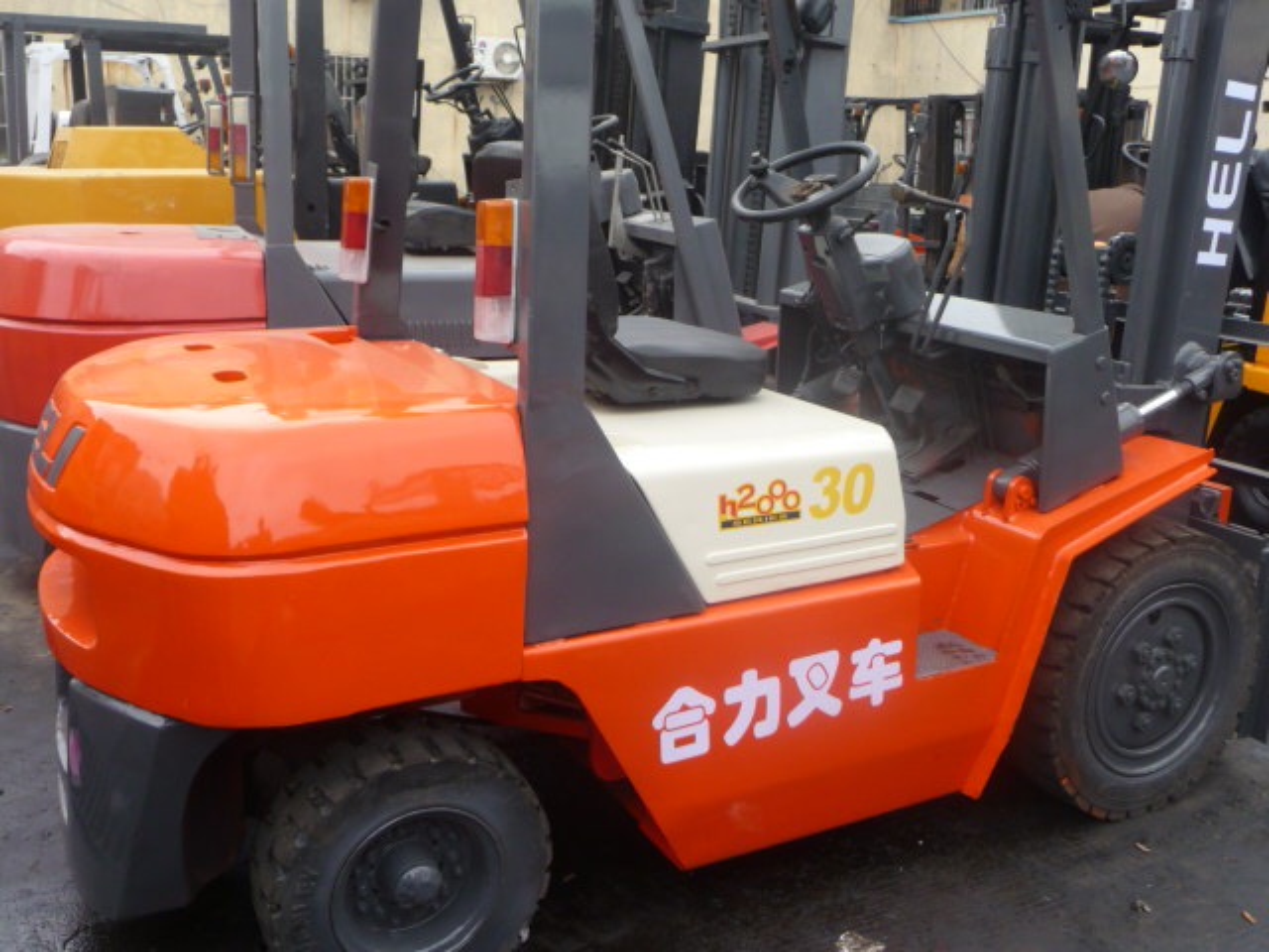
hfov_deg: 55.4
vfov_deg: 42.9
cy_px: 476
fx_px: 1210
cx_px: 634
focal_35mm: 33
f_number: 3.3
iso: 100
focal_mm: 4.7
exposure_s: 1/60
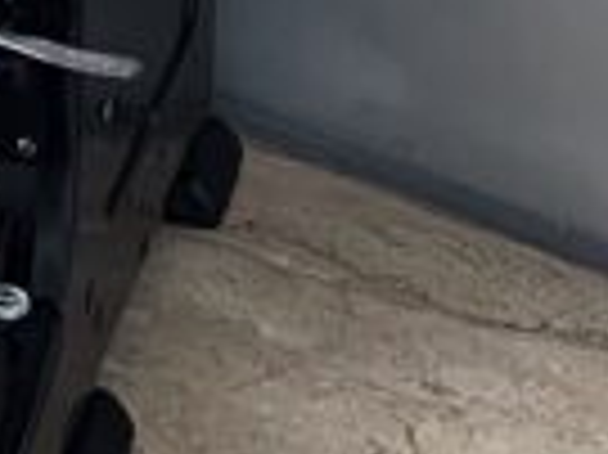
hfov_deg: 9.8
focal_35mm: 197
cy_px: -1268
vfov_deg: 6.3
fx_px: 3457
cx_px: -252
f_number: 1.5
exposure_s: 1/60
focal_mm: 5.7
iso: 400
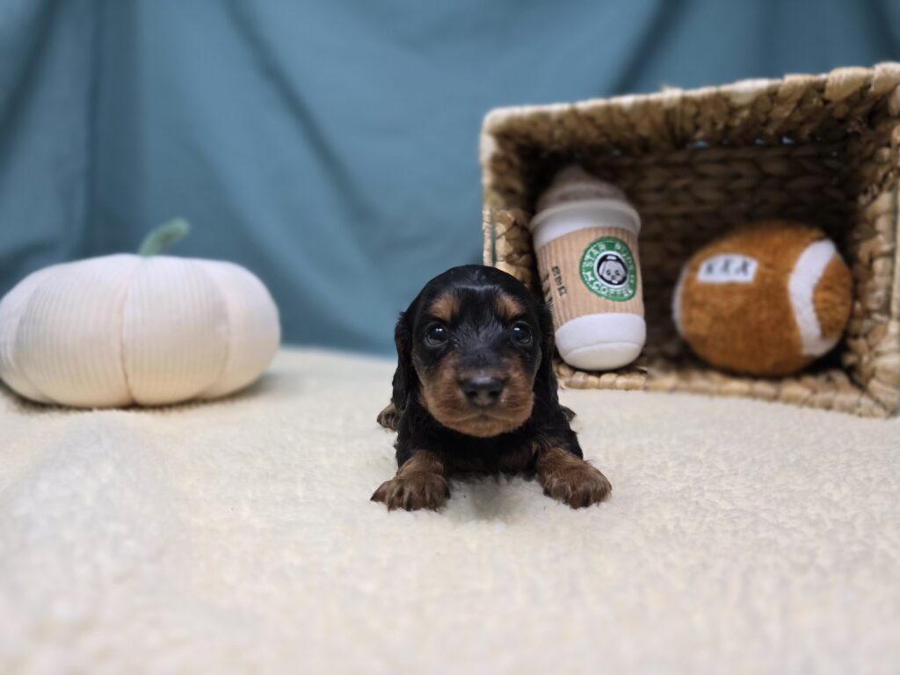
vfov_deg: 58.9
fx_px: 598
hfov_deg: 73.9
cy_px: 338
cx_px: 450
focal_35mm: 23
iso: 160
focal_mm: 6.3
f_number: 1.7
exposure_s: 1/359
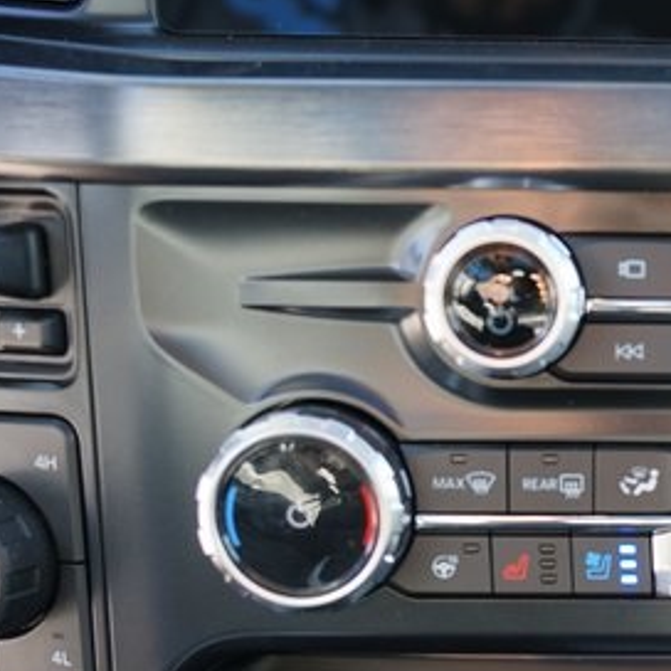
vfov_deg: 28.1
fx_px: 1316
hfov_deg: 26.8
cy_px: 517
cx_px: 696
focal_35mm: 60
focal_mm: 30
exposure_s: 1/60
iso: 320
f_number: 4
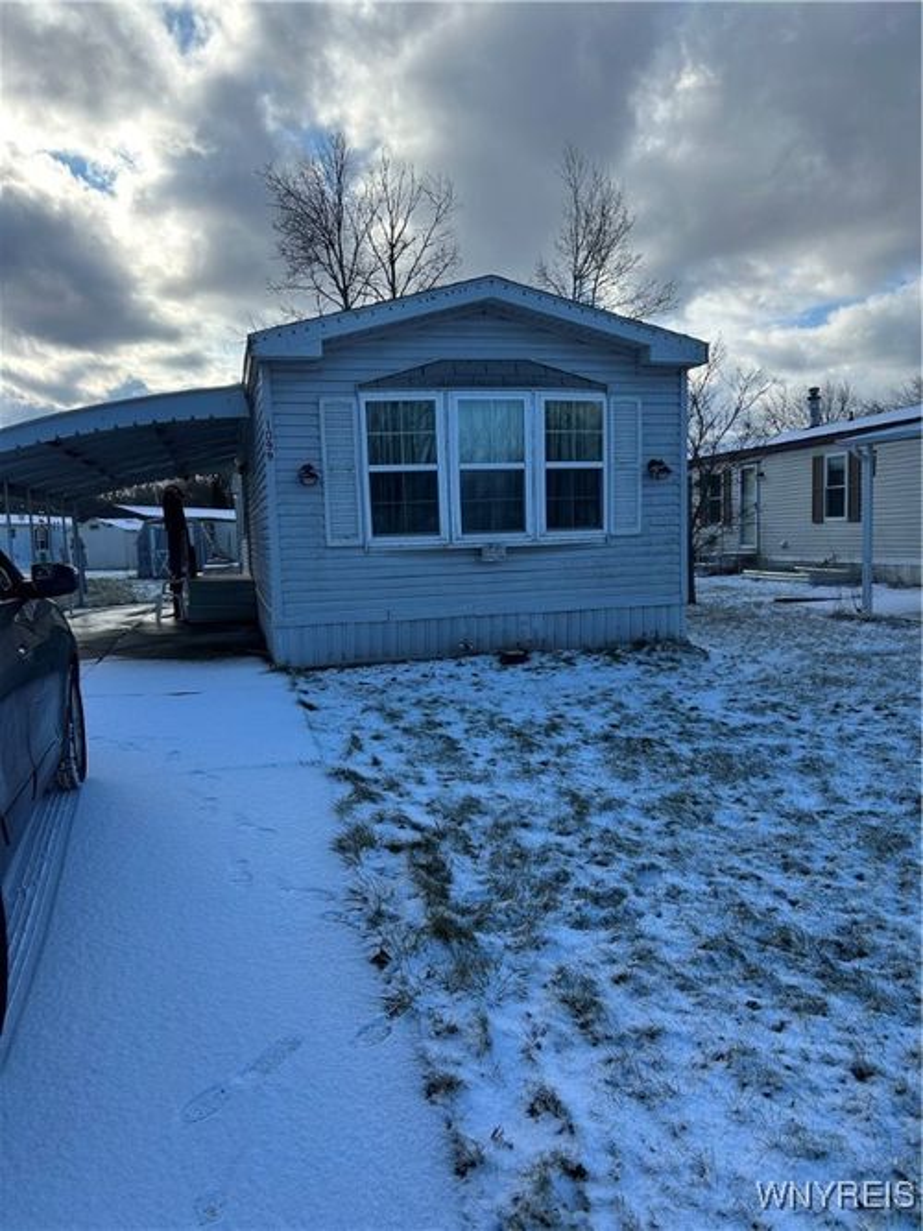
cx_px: 462
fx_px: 925
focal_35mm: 26
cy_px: 616
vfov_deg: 67.3
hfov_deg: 53.0
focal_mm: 5.7
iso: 50
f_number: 1.5
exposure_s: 1/2994
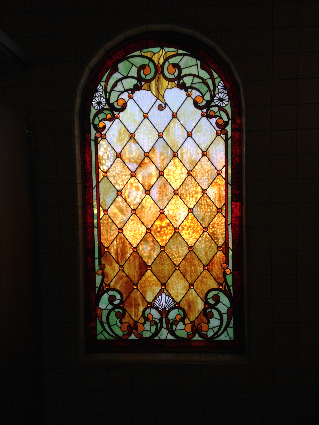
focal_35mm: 33
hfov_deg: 42.9
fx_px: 405
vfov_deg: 55.4
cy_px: 212
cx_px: 160
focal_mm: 4.12
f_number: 2.4
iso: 50
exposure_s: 1/120
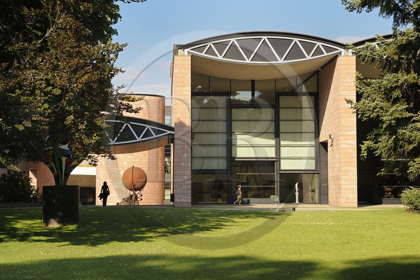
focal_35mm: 70
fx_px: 816
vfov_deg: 19.4
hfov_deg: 28.8
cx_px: 210
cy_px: 140
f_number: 10
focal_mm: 70
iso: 200
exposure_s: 1/160
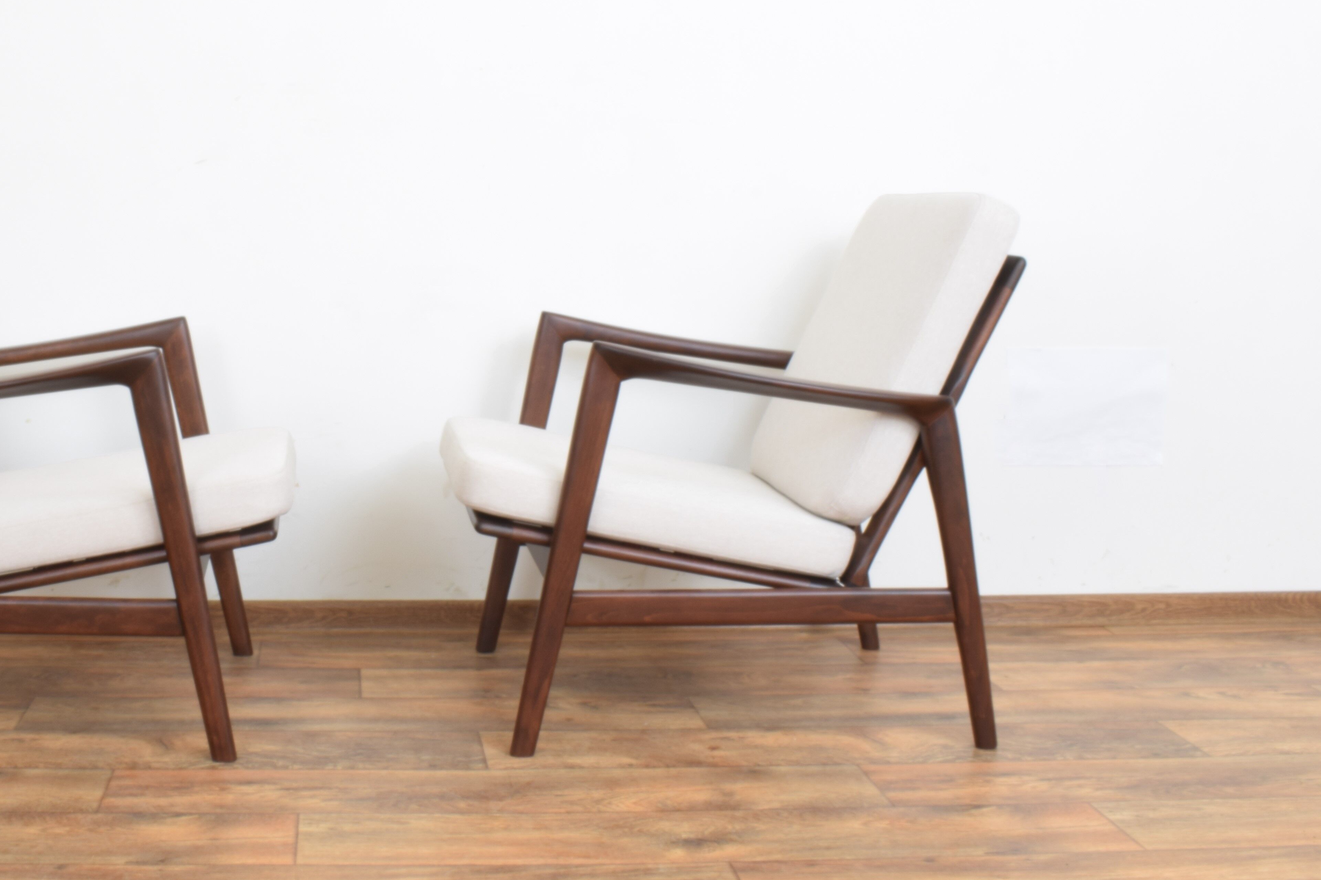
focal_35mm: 47
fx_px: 1724
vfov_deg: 28.5
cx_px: 361
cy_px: 326
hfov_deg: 40.9
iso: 100
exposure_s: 5
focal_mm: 20
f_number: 22
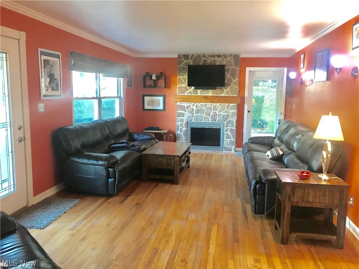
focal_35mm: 28
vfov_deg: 49.7
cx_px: 180
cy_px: 134
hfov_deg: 63.4
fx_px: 290
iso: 100
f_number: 1.8
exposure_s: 1/15
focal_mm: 3.99
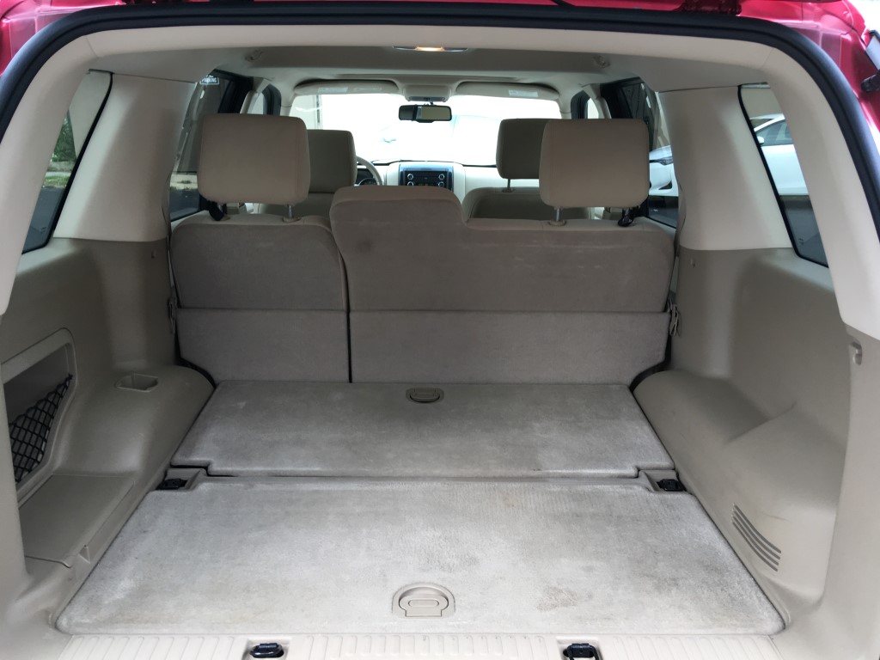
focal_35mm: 29
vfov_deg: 48.2
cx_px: 440
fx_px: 737
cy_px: 330
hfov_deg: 61.7
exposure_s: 1/120
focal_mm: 4.15
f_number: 2.2
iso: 40
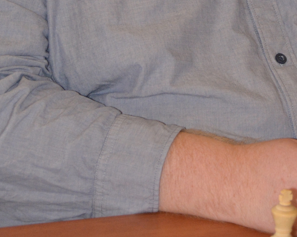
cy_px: -125
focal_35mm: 212
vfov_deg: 7.2
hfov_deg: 9.1
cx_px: 223
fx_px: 1863
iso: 1600
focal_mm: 52
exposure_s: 1/60
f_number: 5
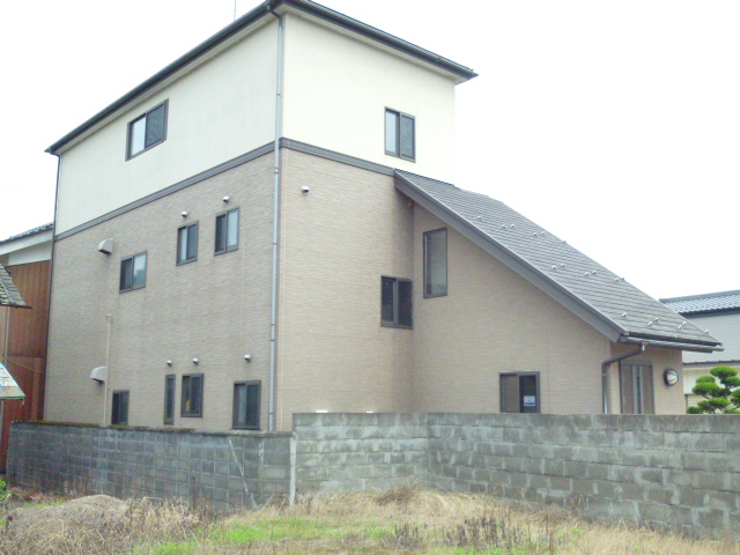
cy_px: 278
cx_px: 370
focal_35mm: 37
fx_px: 791
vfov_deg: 38.7
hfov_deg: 50.1
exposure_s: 1/2000
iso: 800
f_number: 3.1
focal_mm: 6.5
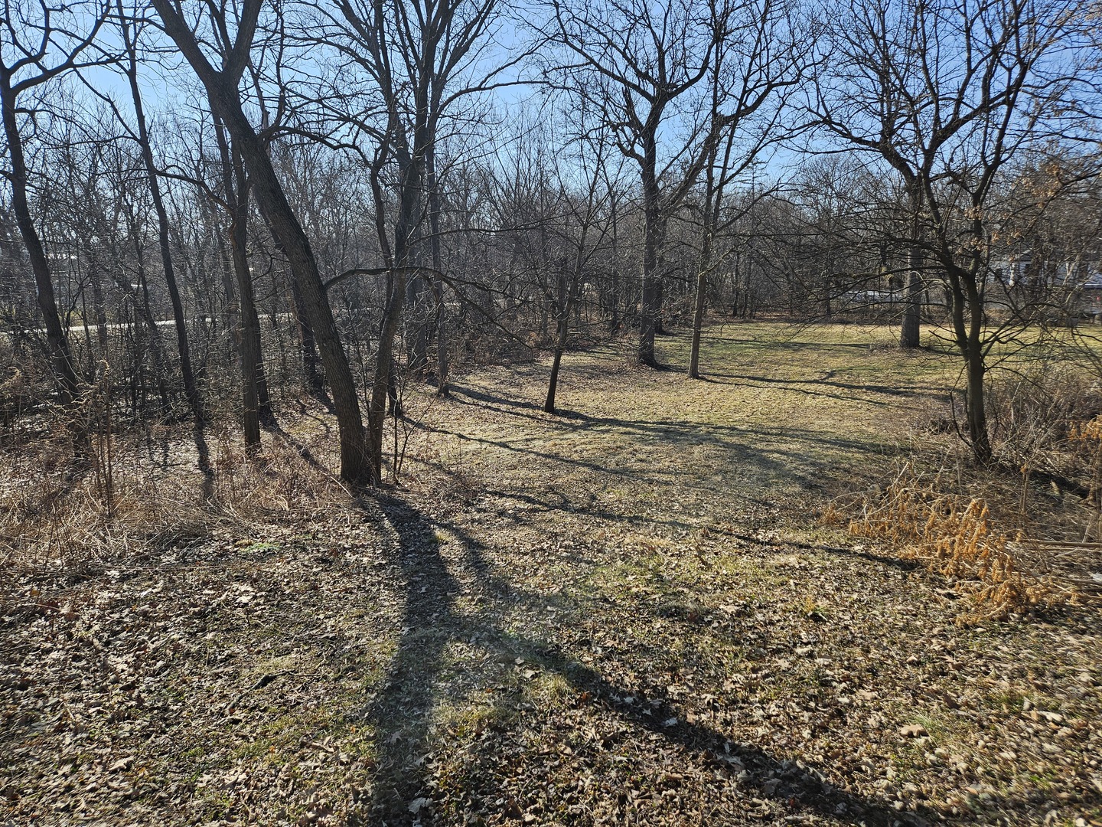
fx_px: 732
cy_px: 414
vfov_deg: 58.9
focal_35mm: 23
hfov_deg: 73.9
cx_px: 551
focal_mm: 5.4
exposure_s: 1/1093
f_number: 1.8
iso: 25
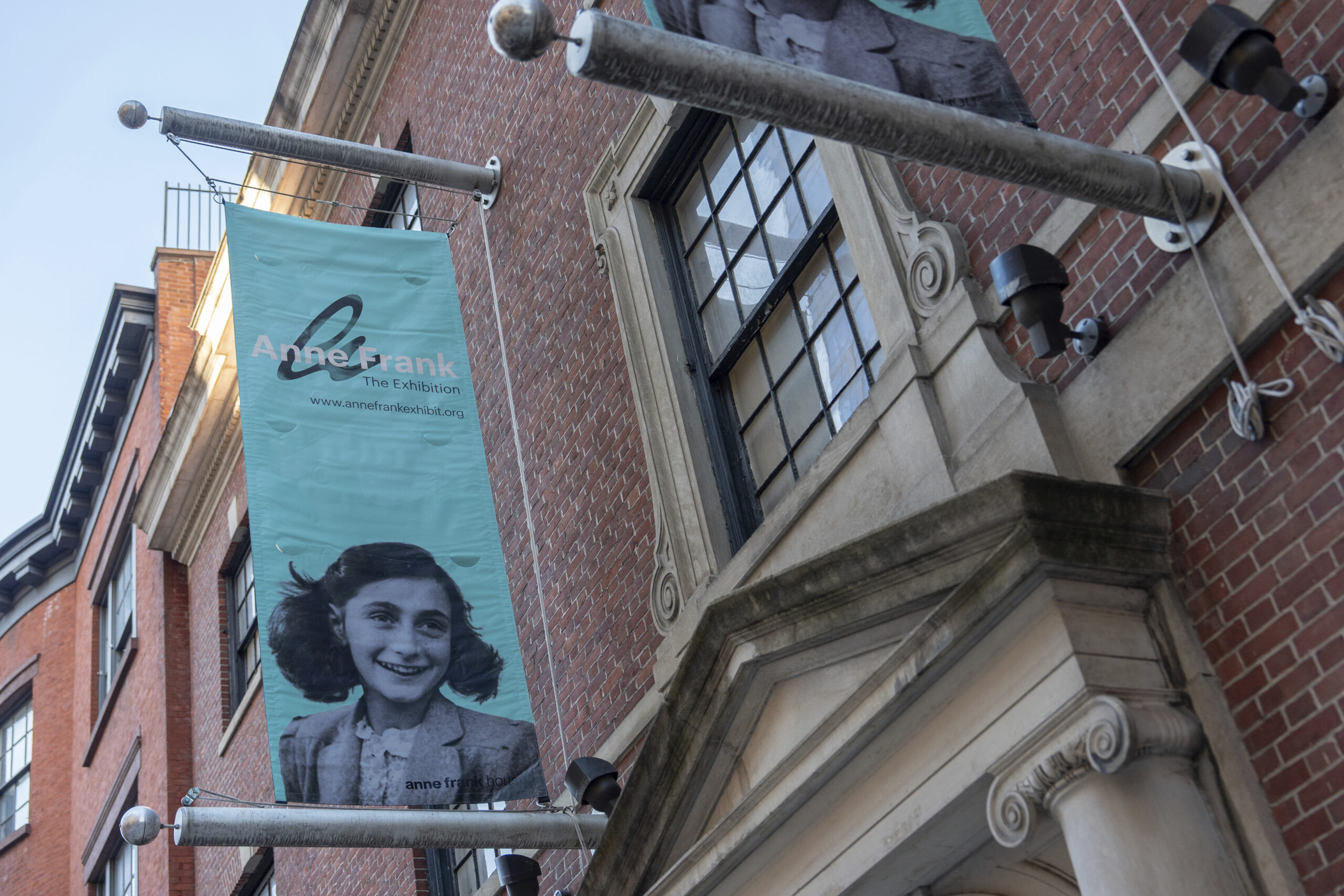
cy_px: 448
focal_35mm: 44
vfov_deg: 30.5
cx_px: 672
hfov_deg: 44.5
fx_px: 1643
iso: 400
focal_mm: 44
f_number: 2.8
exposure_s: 1/500
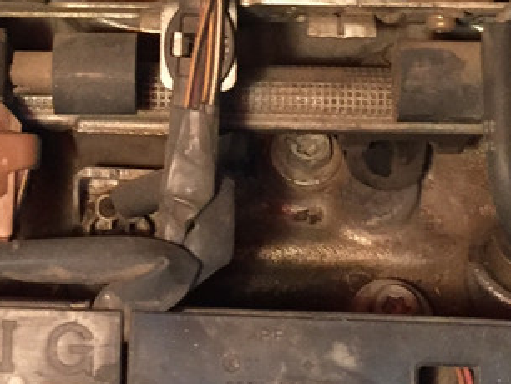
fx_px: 1492
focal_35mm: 101
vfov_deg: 14.3
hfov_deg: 19.3
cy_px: -48
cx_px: 131
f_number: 2.2
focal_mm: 4.15
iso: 250
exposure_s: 1/24
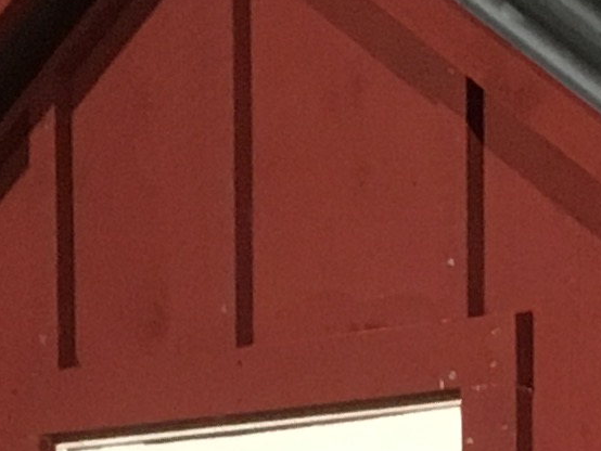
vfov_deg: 6.6
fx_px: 3665
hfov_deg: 9.1
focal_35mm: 211
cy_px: 1157
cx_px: 971
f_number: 2.2
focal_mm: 4.15
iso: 200
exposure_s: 1/20
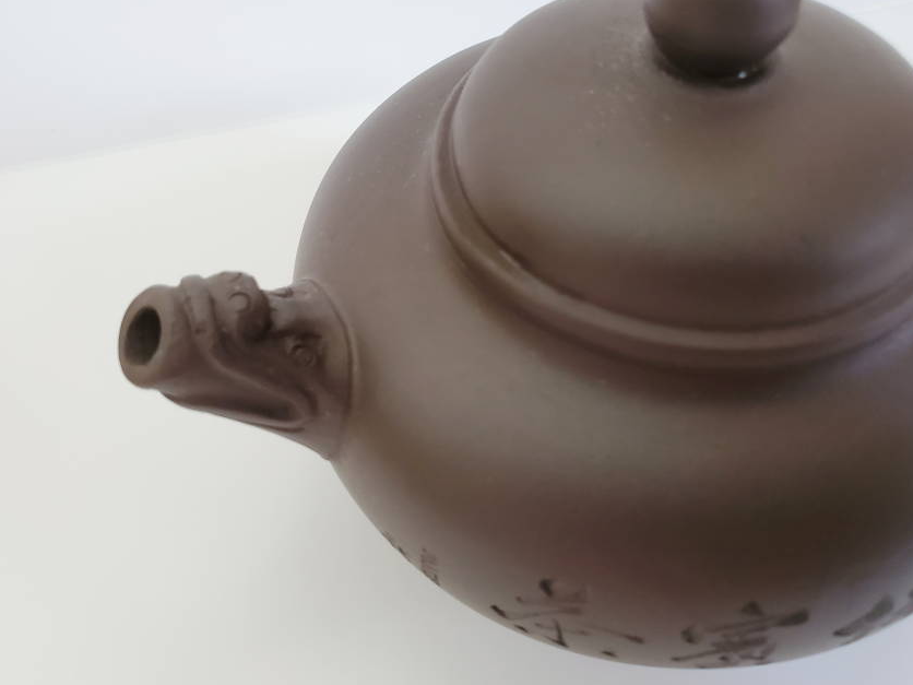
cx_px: 455
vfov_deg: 49.7
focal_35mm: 28
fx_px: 739
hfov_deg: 63.4
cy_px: 323
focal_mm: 4.3
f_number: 2.4
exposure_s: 1/60
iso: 250
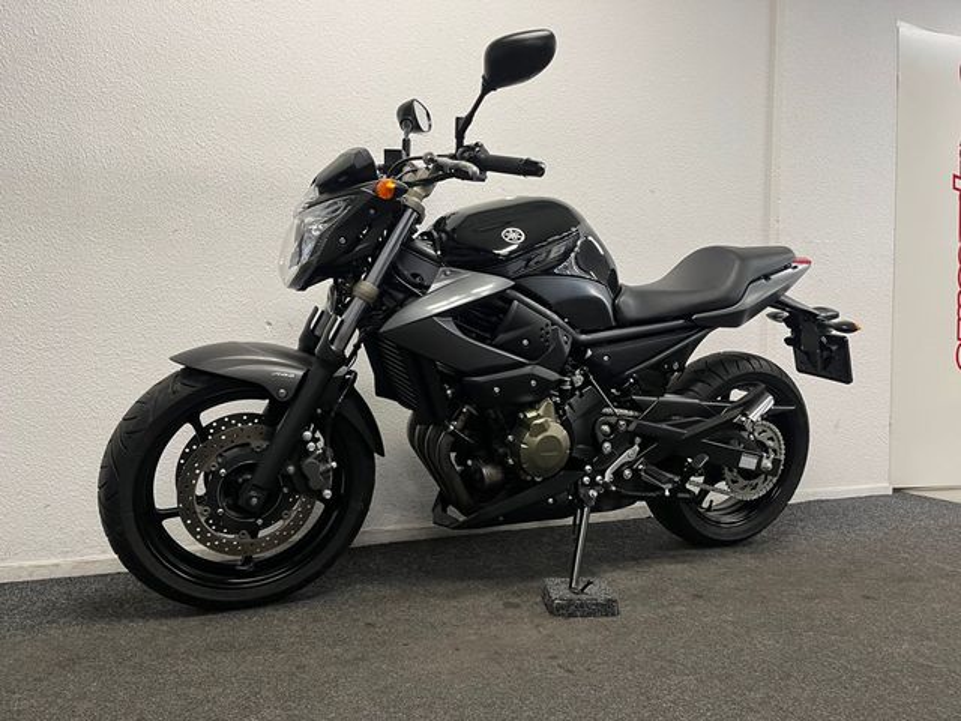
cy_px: 360
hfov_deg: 67.3
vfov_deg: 53.1
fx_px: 722
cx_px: 480
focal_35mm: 26
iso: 80
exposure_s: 1/50
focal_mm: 5.1
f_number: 1.6
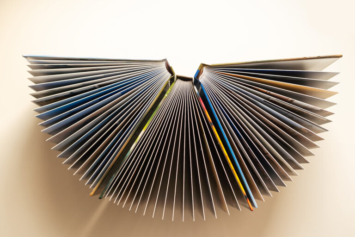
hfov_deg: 39.6
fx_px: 493
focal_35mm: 50
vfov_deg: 27.0
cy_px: 118
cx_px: 178
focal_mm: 50
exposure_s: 1/80
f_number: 2.8
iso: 200
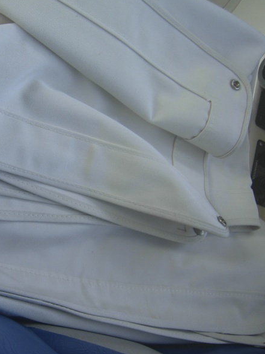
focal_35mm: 49
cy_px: 174
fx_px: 500
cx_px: 58
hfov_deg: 29.1
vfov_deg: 38.9
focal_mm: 7.5
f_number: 3
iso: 50
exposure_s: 1/69.7
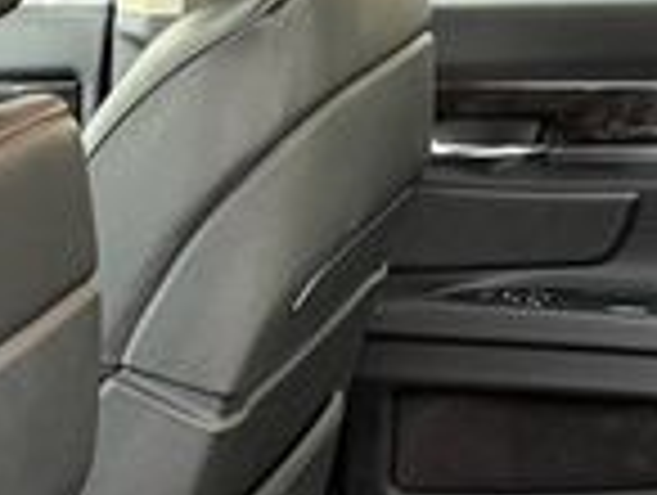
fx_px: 1996
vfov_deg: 13.3
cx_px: 747
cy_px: 752
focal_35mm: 105
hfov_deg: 17.9
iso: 200
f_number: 1.78
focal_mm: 6.76
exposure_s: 1/72
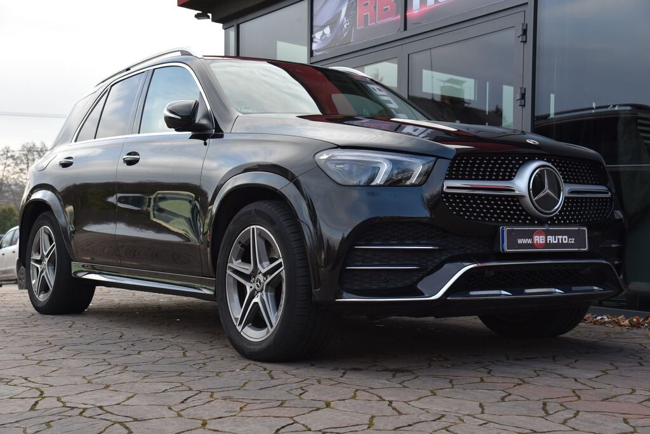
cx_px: 325
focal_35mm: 50
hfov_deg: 39.6
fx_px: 903
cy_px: 217
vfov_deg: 27.0
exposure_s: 1/160
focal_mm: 50
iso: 500
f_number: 6.3
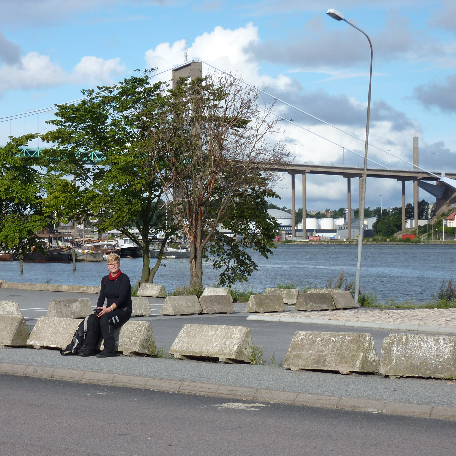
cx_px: 149
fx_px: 1237
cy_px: 253
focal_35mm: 83
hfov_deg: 20.8
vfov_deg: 20.9
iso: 80
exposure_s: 1/400
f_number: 4.5
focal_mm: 10.3
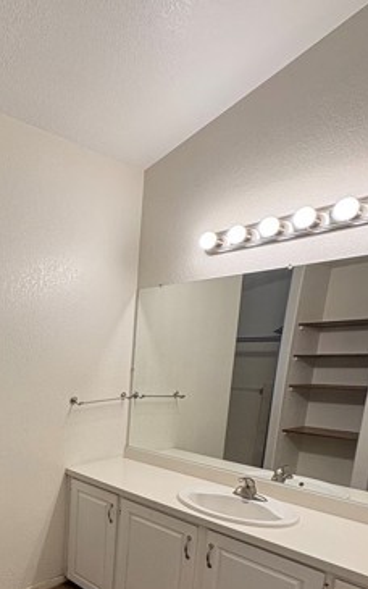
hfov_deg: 42.2
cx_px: 13
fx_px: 417
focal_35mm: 26
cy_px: 426
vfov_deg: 66.9
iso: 160
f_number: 2.2
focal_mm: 2.22
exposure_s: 1/120
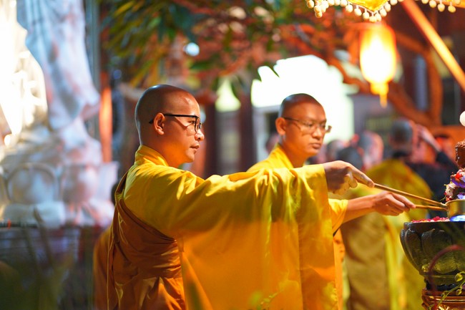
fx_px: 1098
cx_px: 232
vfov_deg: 16.1
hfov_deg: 23.9
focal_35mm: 85
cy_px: 155
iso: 6400
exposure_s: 1/160
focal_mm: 85
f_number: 1.8
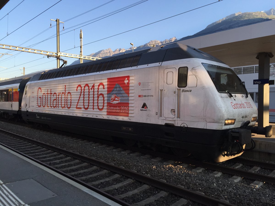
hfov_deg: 61.7
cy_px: 103
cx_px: 138
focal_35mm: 29
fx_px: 230
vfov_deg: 48.2
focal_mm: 4.15
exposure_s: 1/514
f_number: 2.2
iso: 32
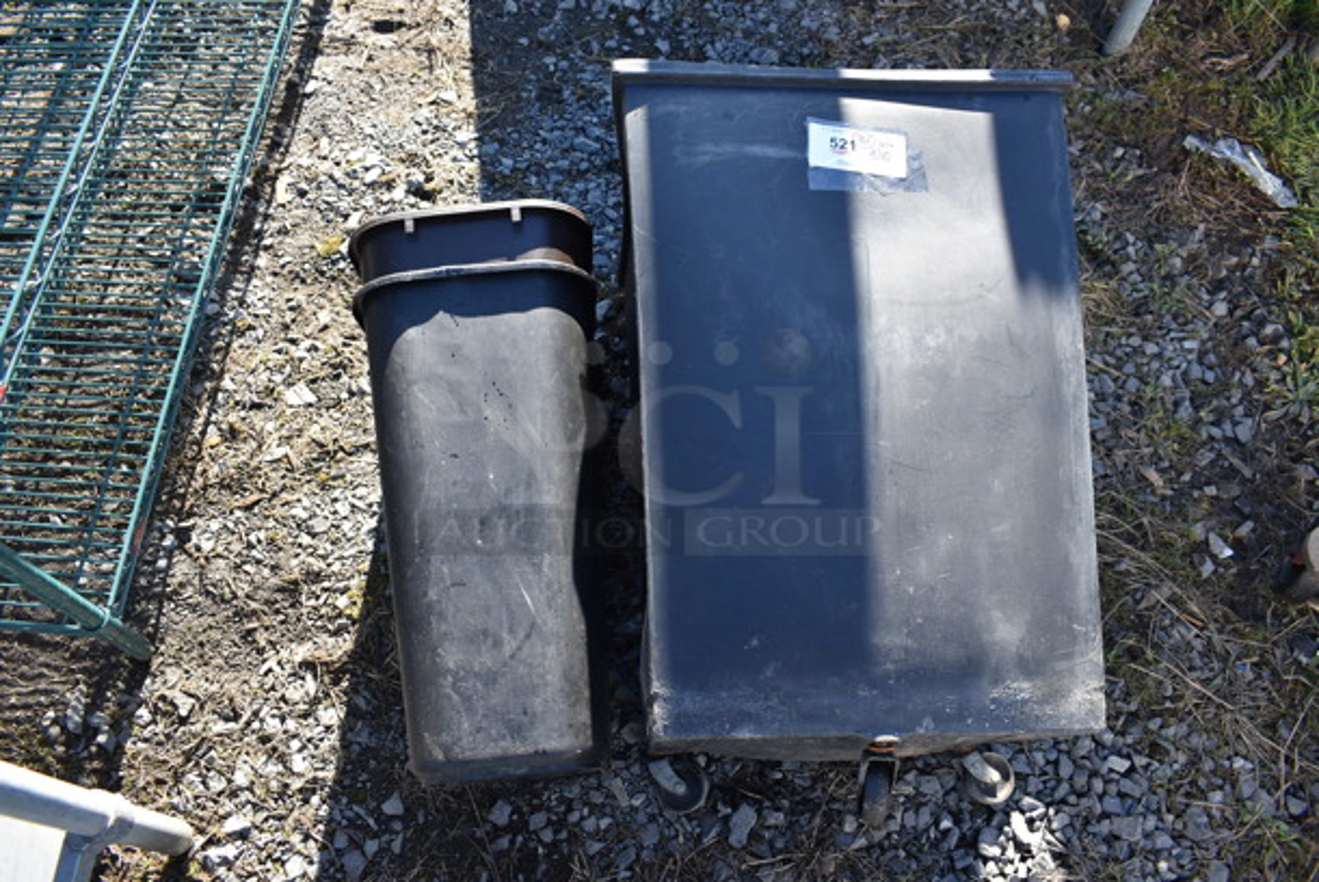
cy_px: 441
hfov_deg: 67.3
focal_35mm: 27
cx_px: 660
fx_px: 990
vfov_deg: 48.0
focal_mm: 18
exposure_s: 1/160
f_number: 5.6
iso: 200
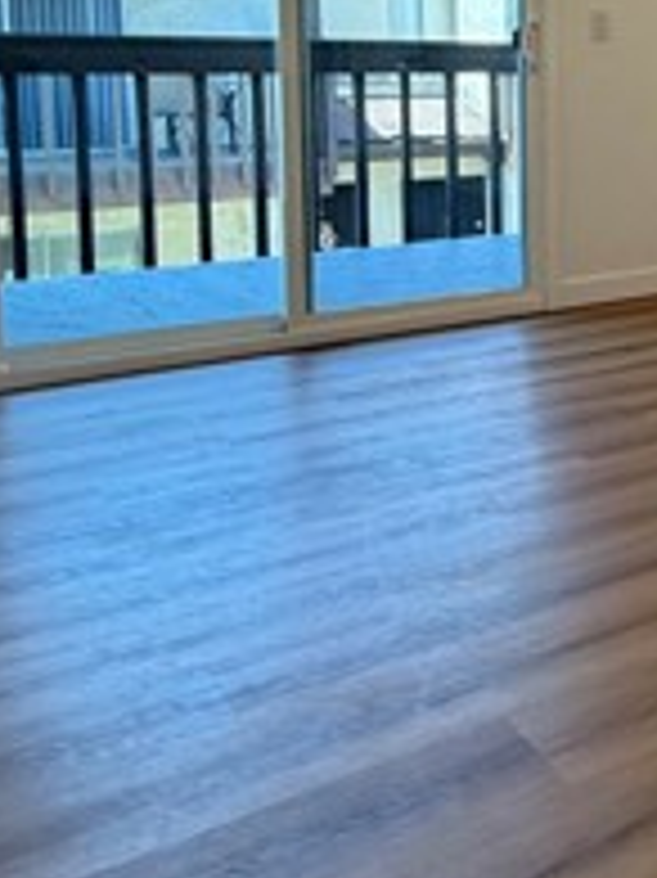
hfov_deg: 25.1
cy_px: 158
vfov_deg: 39.4
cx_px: 950
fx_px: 1165
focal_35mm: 46
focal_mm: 2.22
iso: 100
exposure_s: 1/120
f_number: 2.2
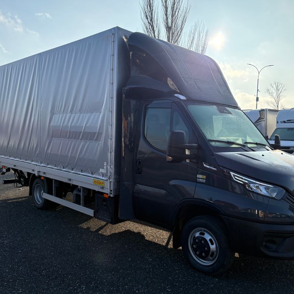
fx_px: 298
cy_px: 147
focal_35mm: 31
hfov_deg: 52.4
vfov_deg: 52.5
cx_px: 162
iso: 64
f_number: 1.6
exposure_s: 1/4608
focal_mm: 5.96
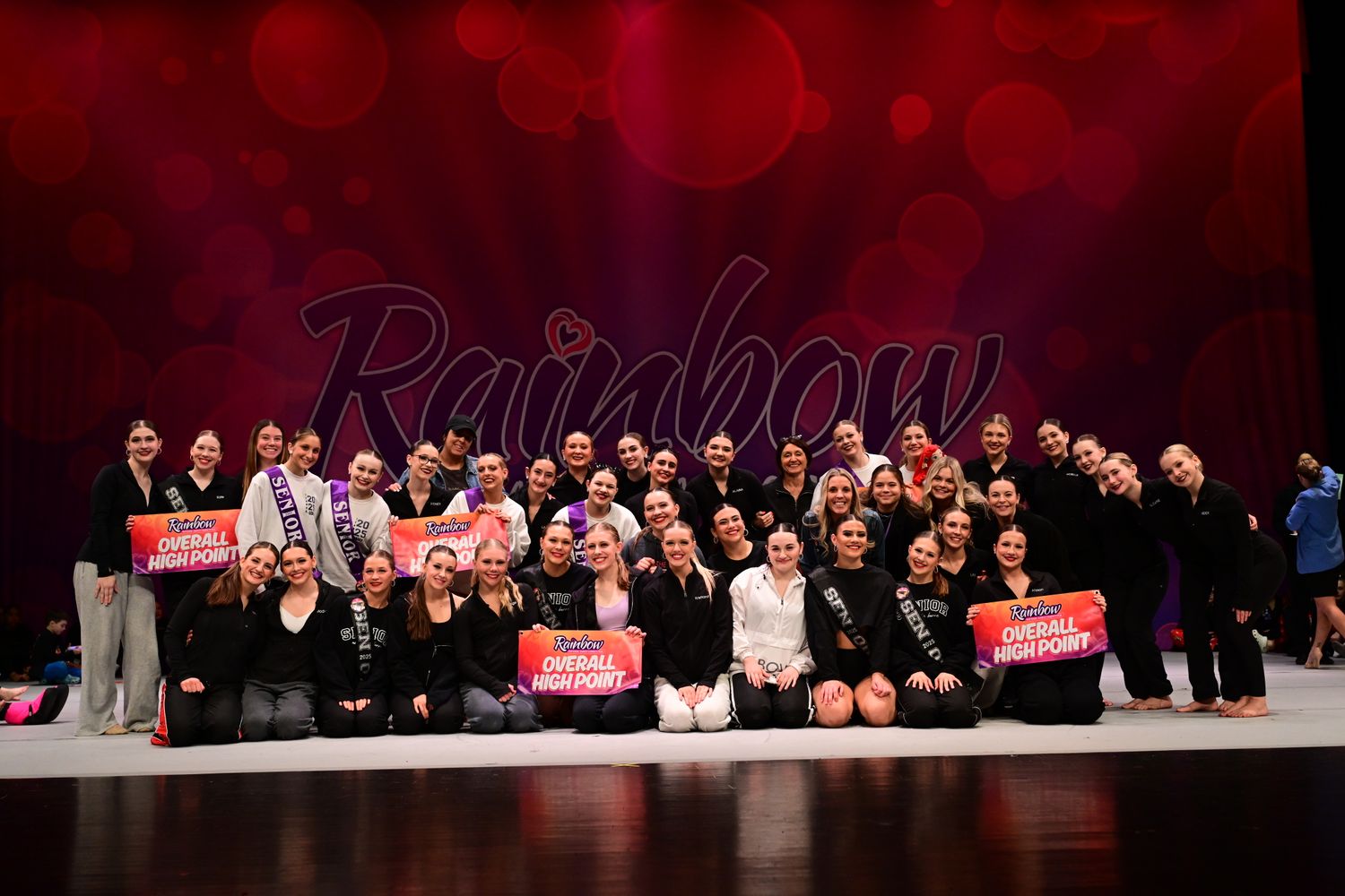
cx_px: 672
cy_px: 448
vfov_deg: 36.9
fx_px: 1345
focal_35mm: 36
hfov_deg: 53.1
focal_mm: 36
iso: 2500
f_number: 4
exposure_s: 1/800
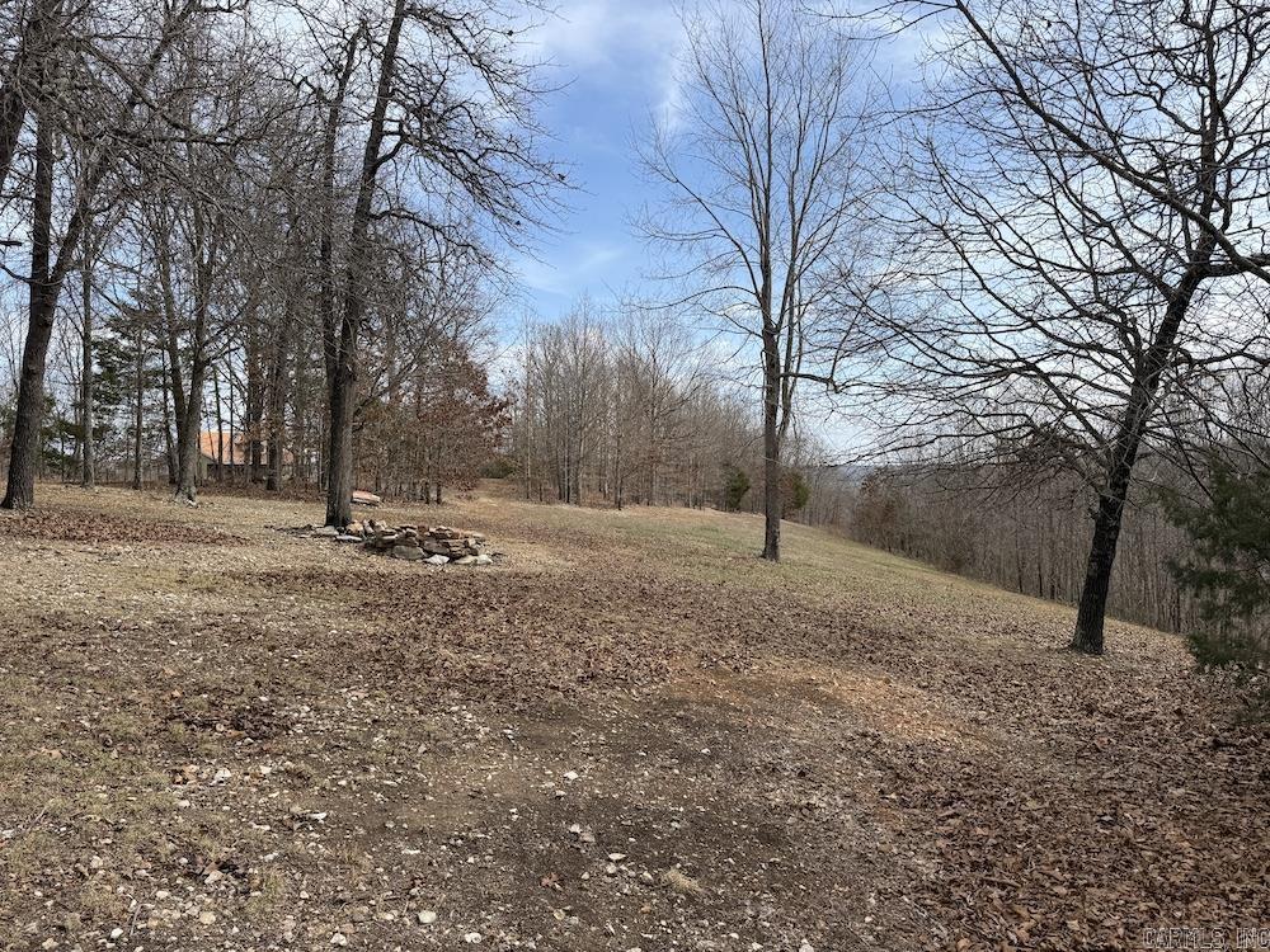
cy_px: 476
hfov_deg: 71.6
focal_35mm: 24
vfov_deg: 56.8
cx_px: 635
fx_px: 881
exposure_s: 1/3279
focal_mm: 6.76
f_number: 1.78
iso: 80
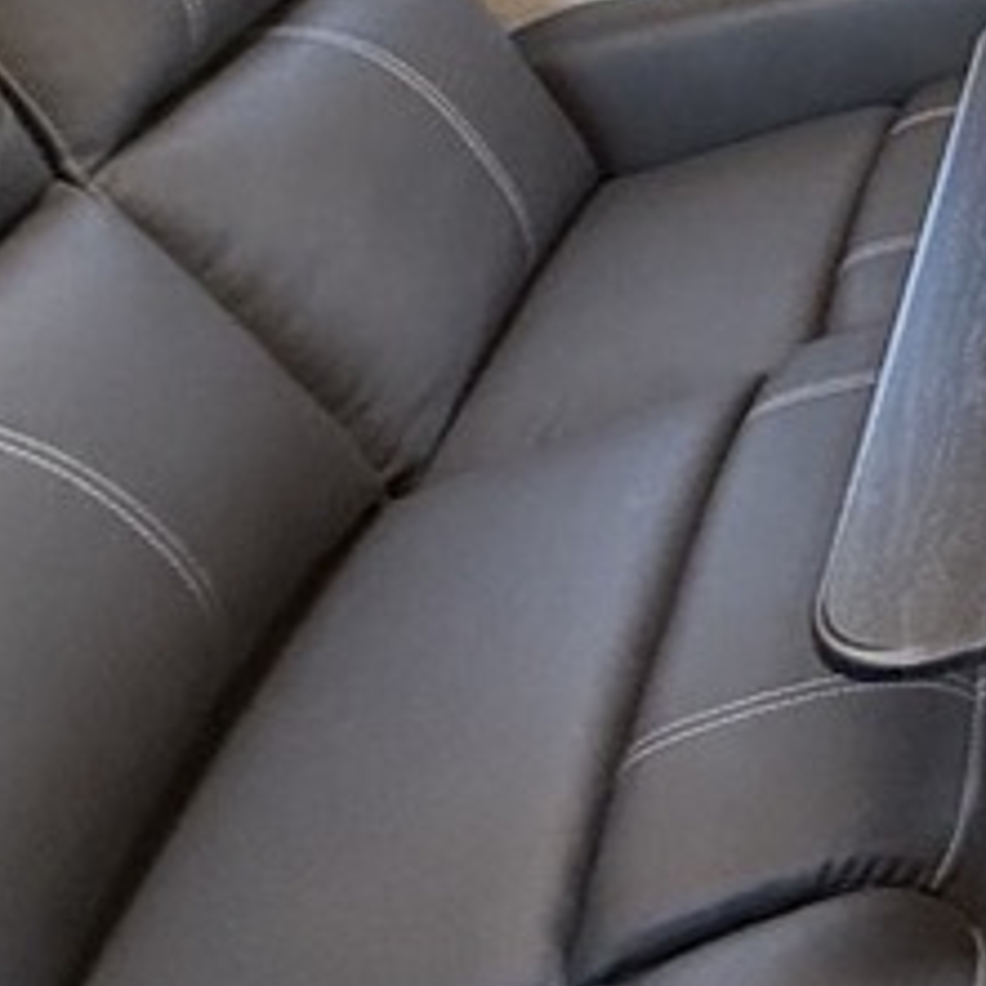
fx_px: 1805
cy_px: -602
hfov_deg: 19.6
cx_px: 1901
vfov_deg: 22.9
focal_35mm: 56
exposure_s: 1/60
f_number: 2.2
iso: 500
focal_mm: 2.22
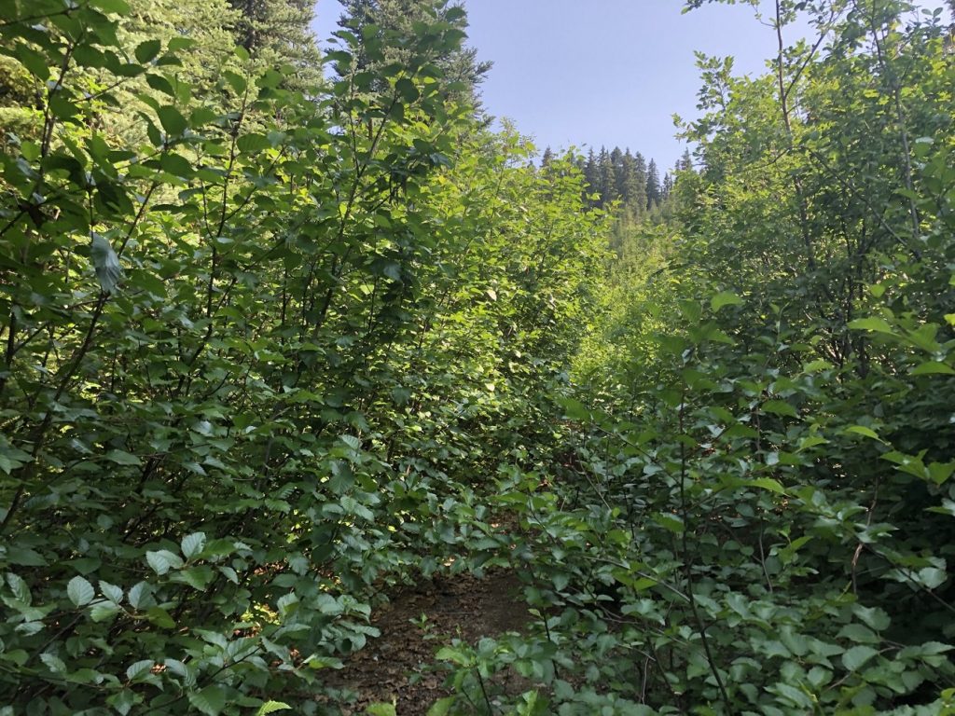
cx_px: 478
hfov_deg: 63.4
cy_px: 358
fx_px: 772
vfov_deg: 49.7
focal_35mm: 28
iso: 20
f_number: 1.8
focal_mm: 3.99
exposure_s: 1/306
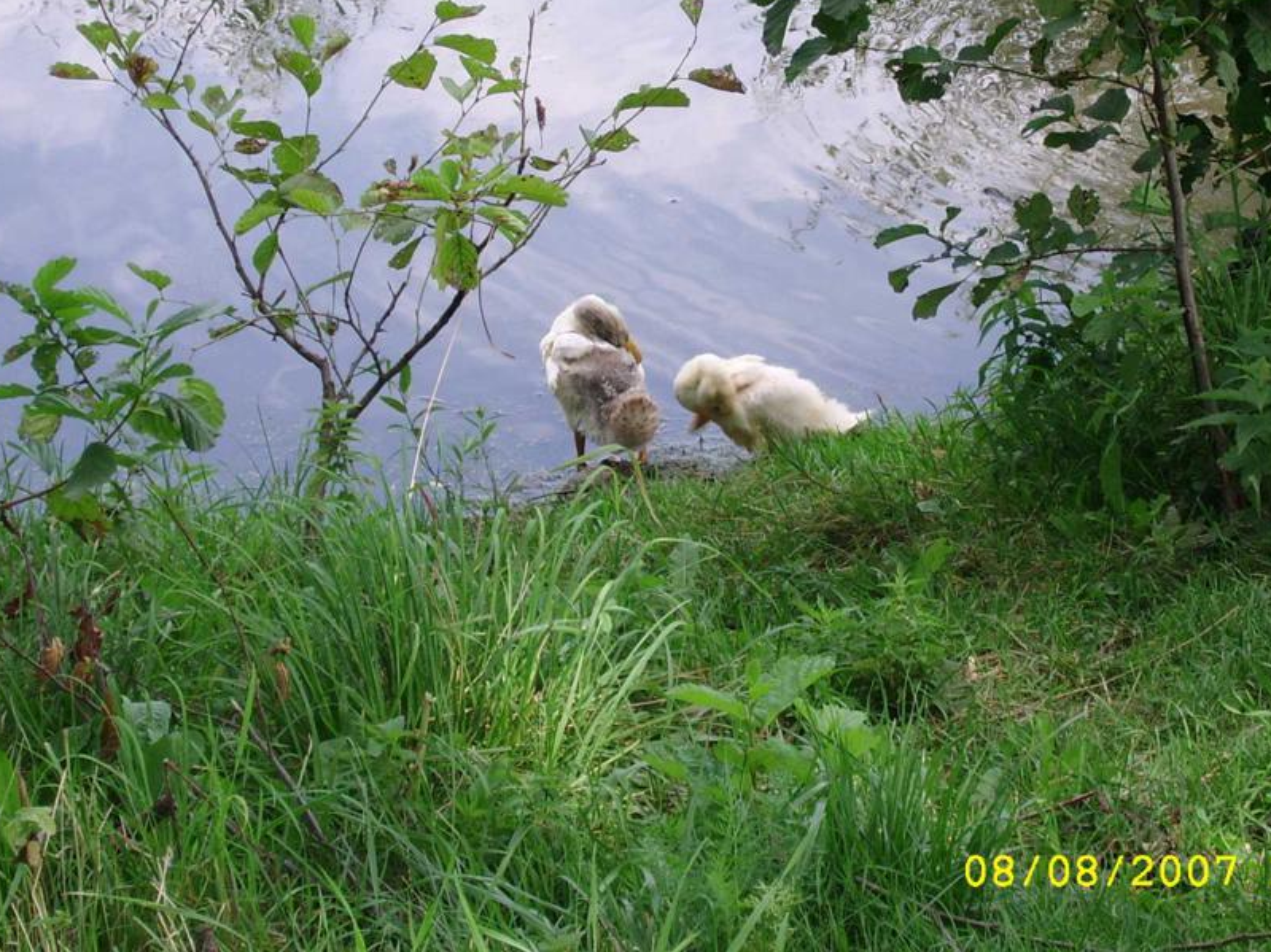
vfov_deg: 11.2
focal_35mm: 132
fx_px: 4846
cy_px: 343
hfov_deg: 14.9
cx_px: 667
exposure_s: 1/78
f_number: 4.9
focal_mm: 17.14
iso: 50
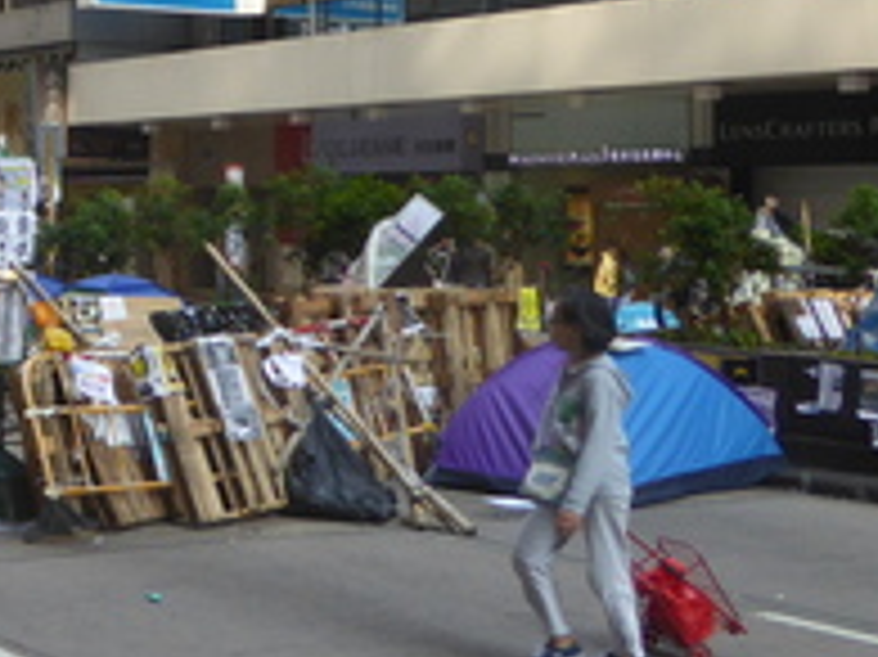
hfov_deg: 22.0
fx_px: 1952
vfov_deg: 19.0
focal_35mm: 77
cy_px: 162
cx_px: -351
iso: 100
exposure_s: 1/160
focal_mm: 4.3
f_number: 3.3
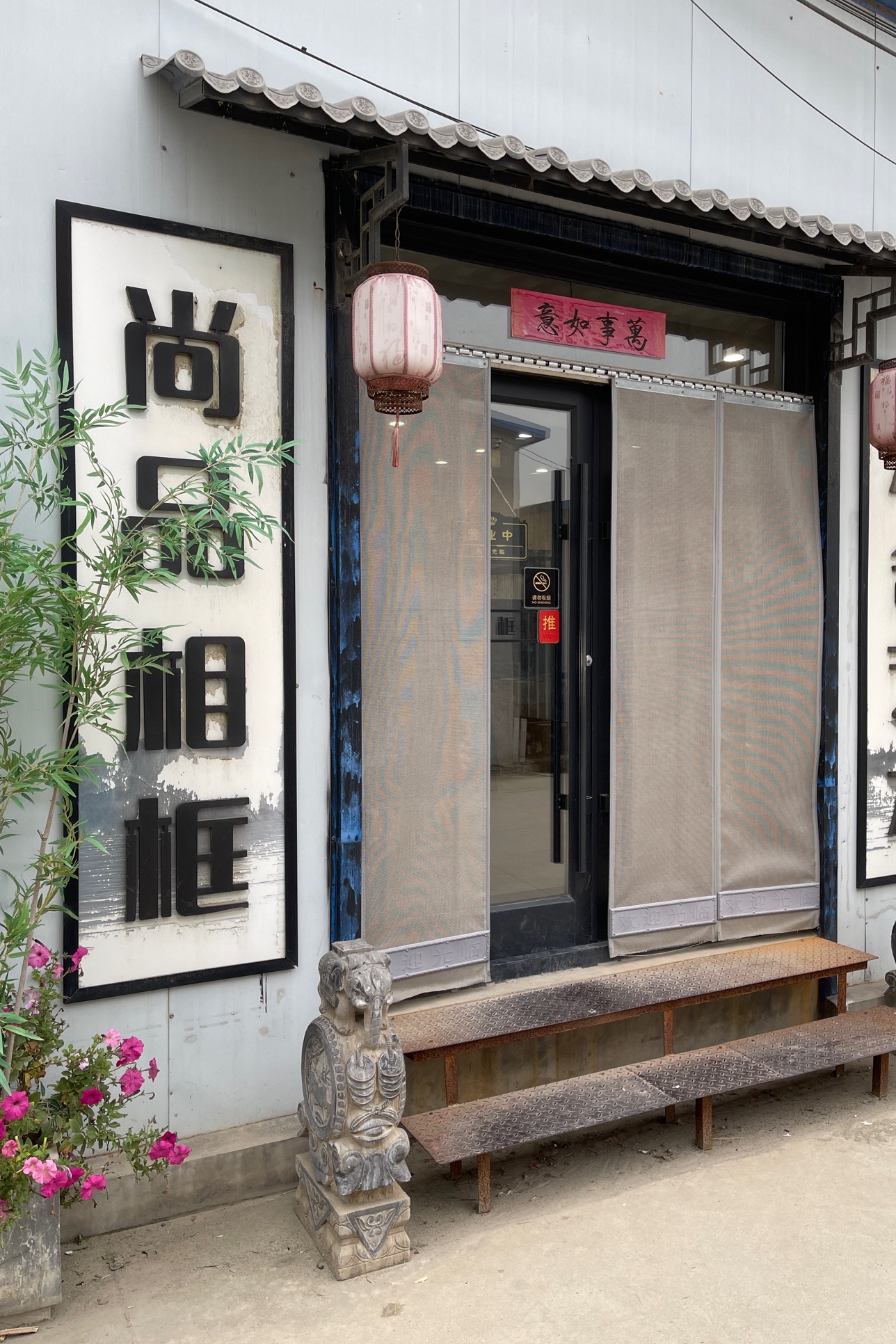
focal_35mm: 28
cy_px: 663
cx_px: 500
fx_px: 1045
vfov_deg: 65.5
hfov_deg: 46.3
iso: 40
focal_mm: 5.1
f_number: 1.6
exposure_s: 1/283
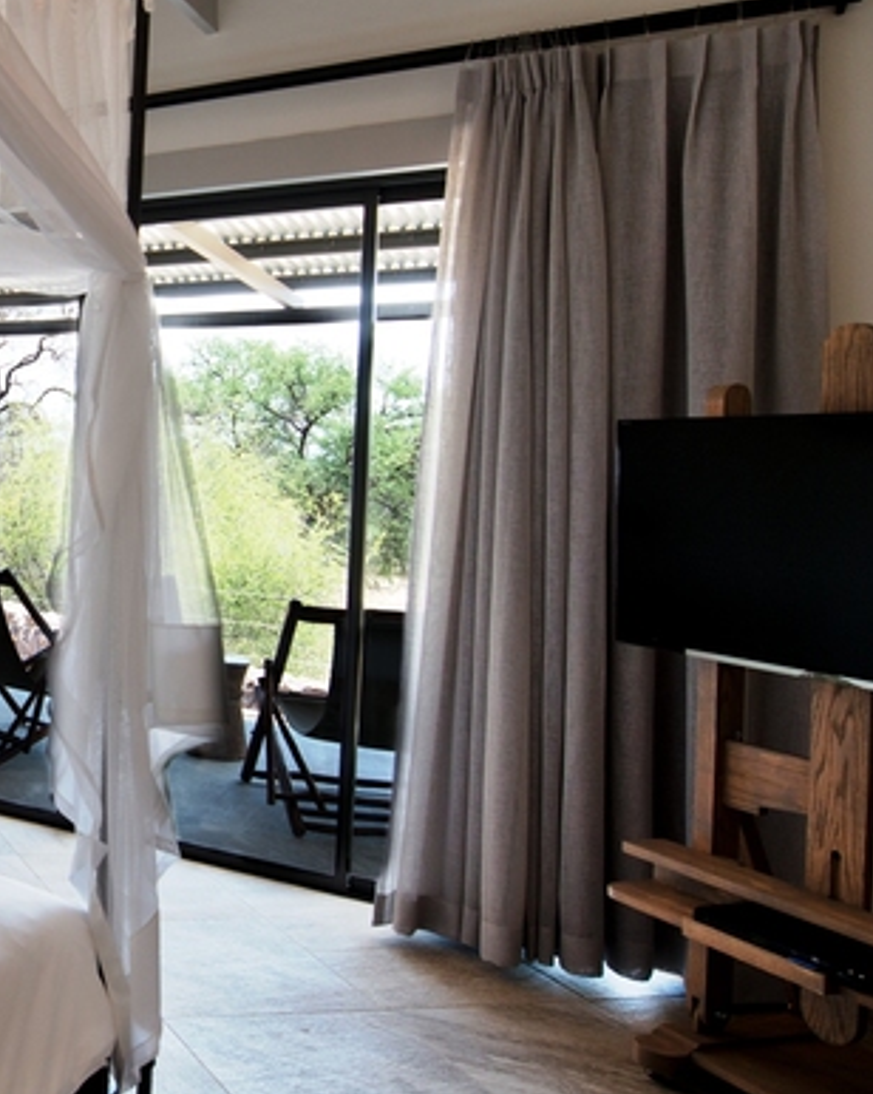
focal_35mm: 29
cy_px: 591
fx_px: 938
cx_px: -60
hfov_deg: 41.2
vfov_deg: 60.4
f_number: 7.1
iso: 200
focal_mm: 14
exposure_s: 1/60
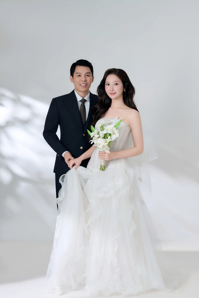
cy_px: 149
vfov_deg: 23.9
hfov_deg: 16.1
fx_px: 705
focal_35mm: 85
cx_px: 100
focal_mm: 85
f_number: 3.2
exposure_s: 1/80
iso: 400
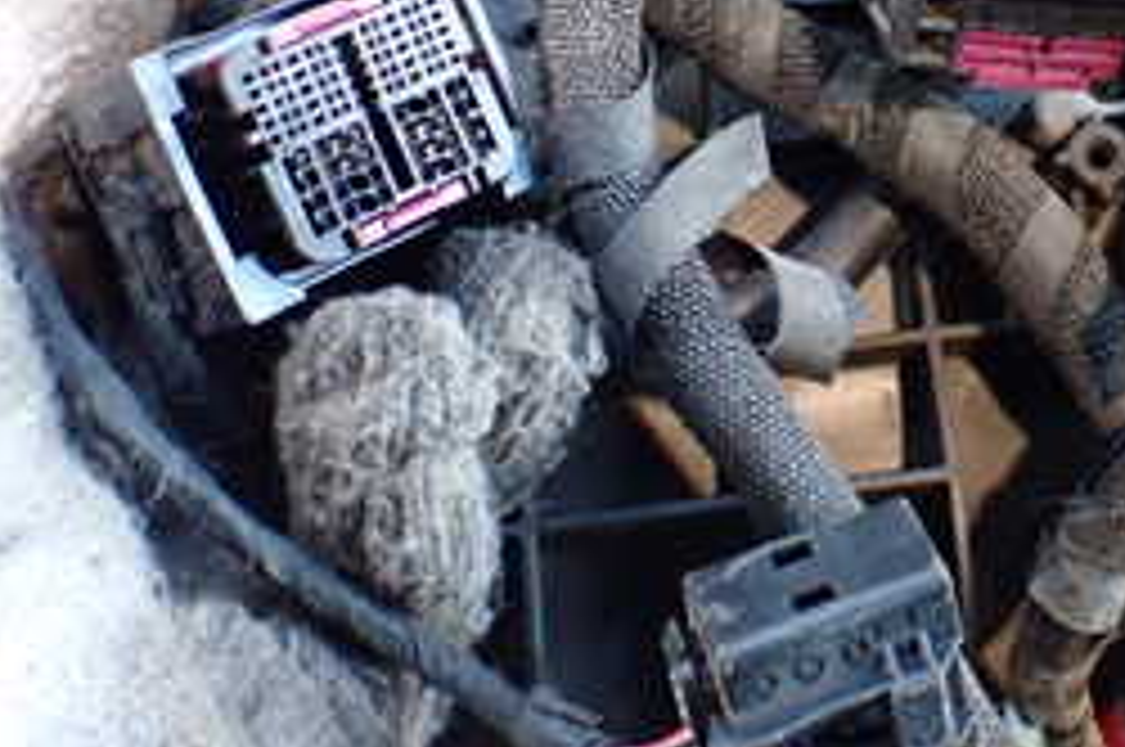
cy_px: 36
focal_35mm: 75
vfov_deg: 17.8
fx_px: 2341
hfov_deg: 26.3
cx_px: 981
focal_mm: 5.4
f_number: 2.3
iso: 800
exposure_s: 1/60
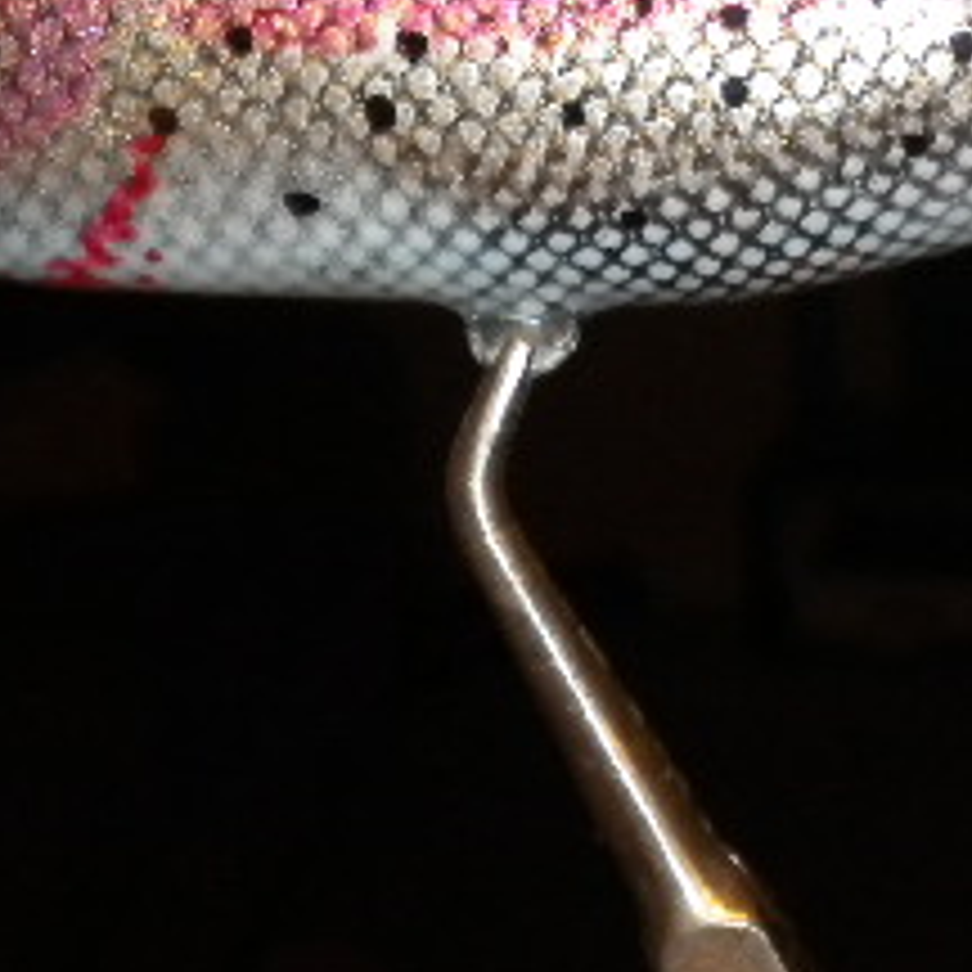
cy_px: 243
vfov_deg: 12.8
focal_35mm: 136
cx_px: 783
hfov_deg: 12.8
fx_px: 4320
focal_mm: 9.3
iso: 400
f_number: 5.6
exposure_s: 1/30
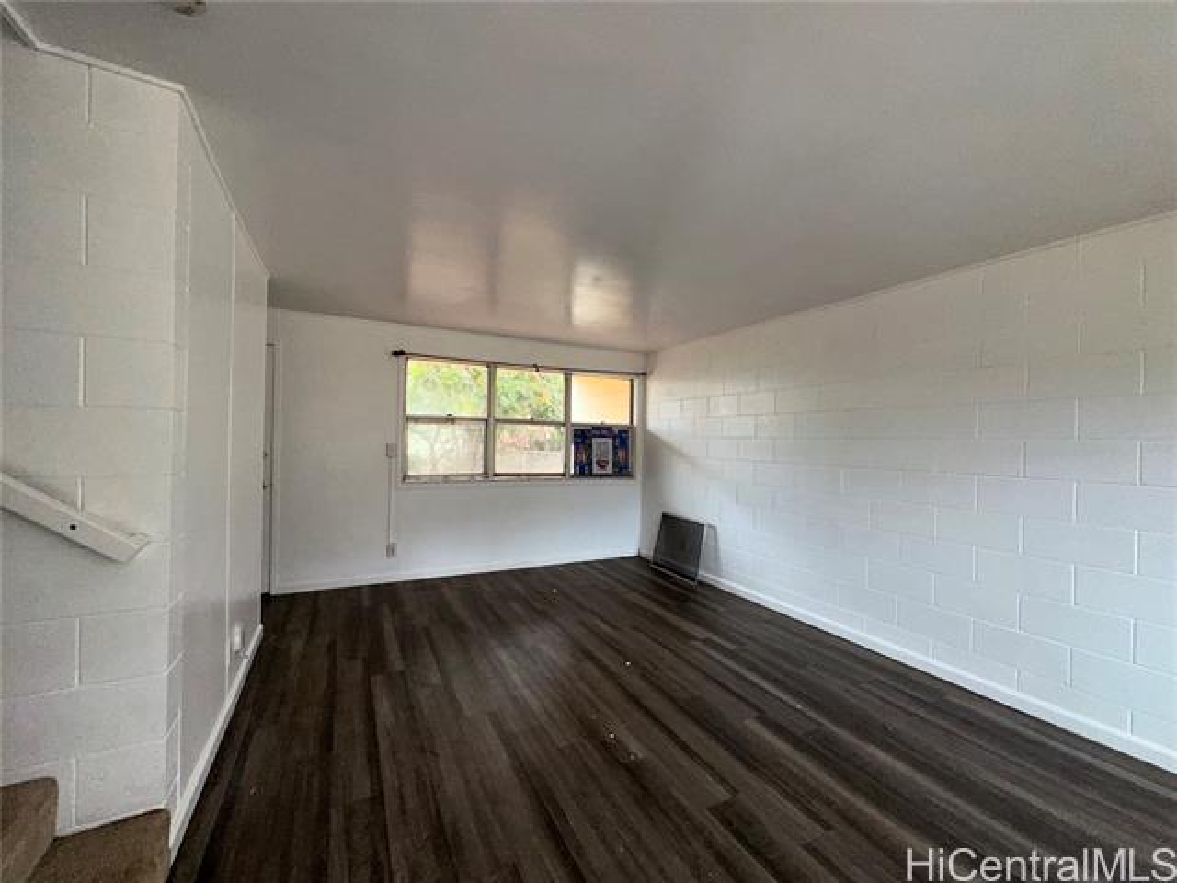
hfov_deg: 102.1
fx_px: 476
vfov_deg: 85.7
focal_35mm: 14
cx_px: 588
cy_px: 442
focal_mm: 2.22
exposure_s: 1/120
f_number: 2.2
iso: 100
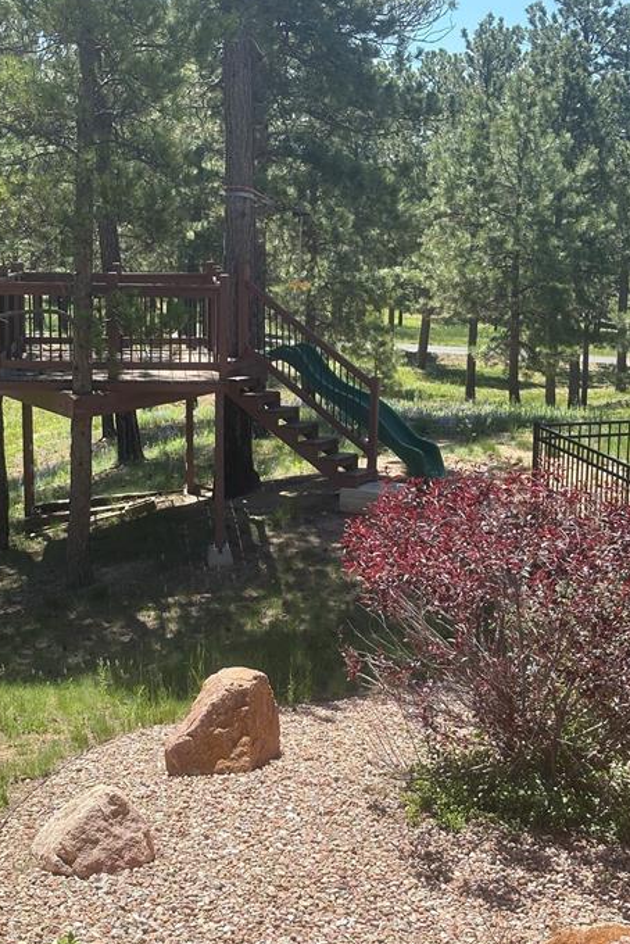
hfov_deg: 22.3
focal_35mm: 61
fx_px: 1599
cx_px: 288
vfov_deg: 32.9
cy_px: 473
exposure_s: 1/1553
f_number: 1.6
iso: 50
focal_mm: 5.96
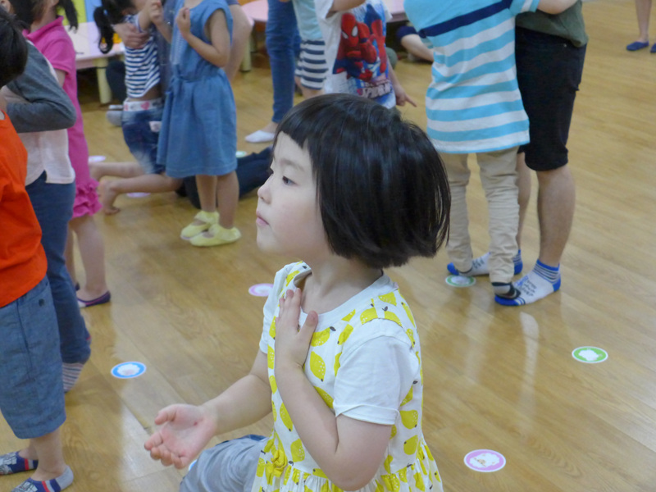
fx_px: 1137
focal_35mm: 60
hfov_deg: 32.2
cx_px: 328
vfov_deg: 24.4
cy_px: 246
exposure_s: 1/400
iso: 1250
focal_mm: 11.8
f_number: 2
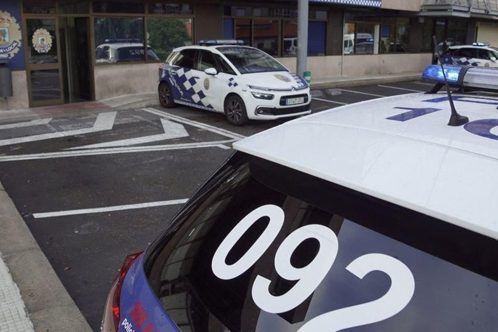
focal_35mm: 31
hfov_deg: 60.3
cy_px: 125
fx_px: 429
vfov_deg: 42.0
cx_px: 257
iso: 100
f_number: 4
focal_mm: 16
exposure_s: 1/60
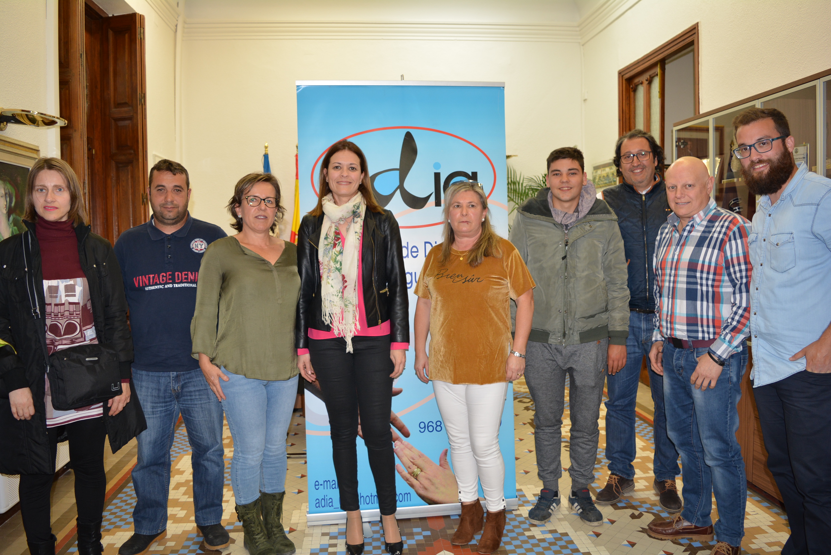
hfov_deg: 67.3
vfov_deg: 48.0
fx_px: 624
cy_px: 278
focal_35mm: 27
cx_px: 416
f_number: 4
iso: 400
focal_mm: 18
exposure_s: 1/60
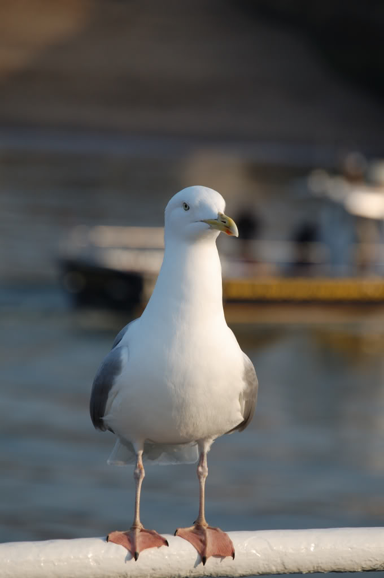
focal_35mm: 248
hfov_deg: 5.5
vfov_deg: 8.3
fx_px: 3968
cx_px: 192
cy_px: 289
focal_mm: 165
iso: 200
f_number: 8
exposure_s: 1/400
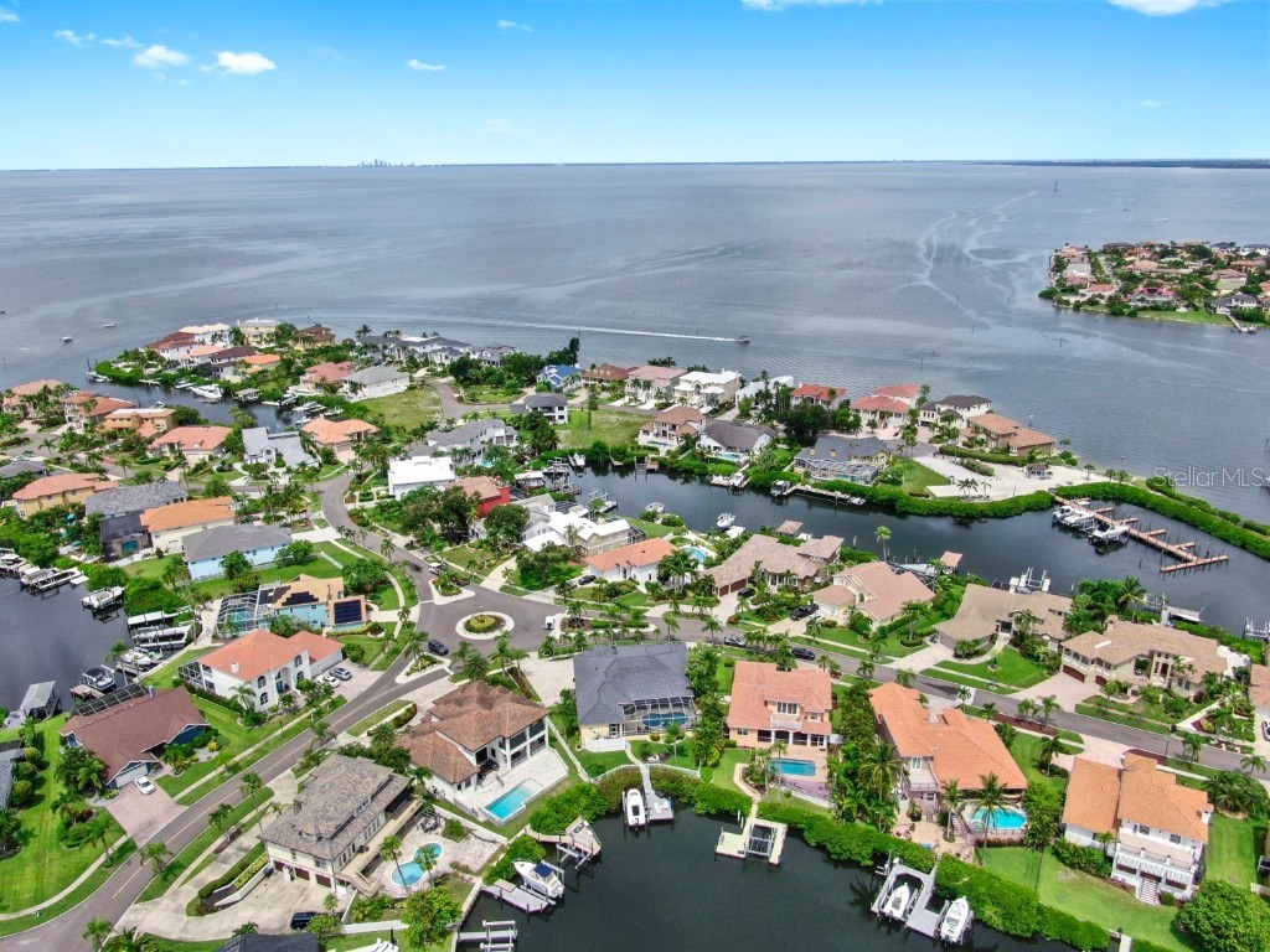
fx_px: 881
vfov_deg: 56.8
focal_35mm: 24
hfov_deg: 71.6
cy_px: 476
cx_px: 635
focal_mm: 4.39
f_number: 2.8
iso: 100
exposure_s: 1/1600
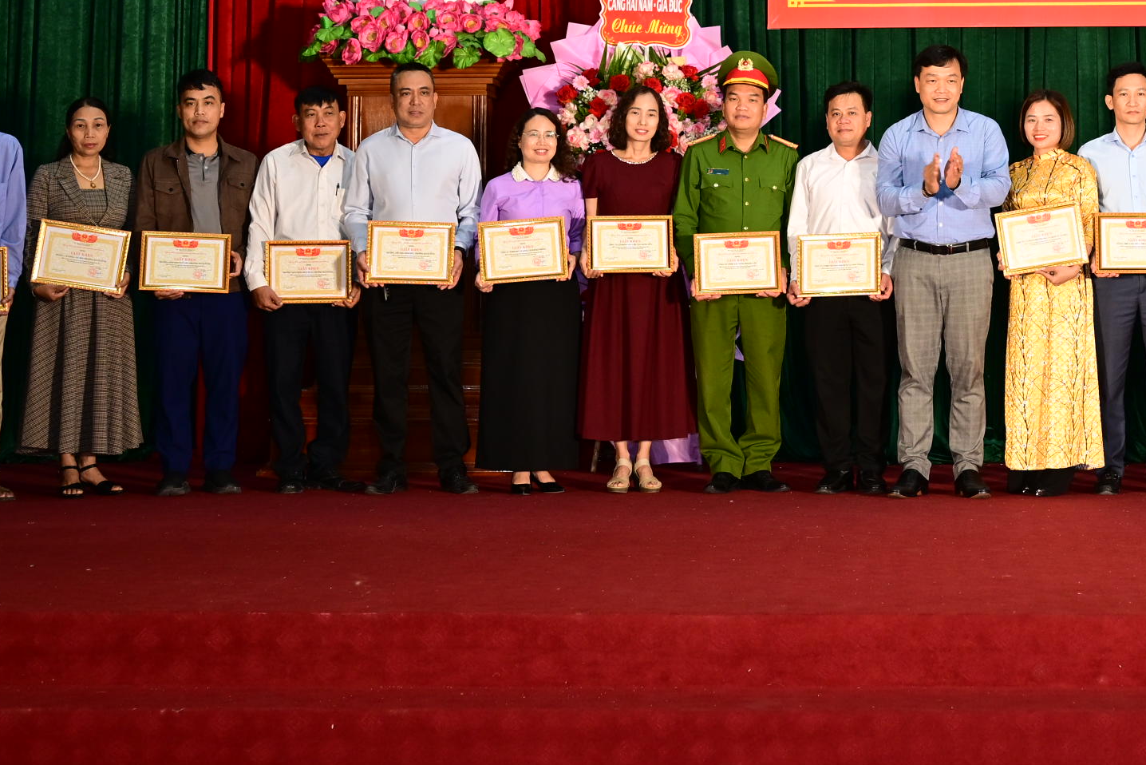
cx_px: 901
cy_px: 117
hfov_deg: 25.0
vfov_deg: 16.9
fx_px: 2547
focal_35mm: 80
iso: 1000
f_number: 4
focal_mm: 38
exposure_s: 1/160
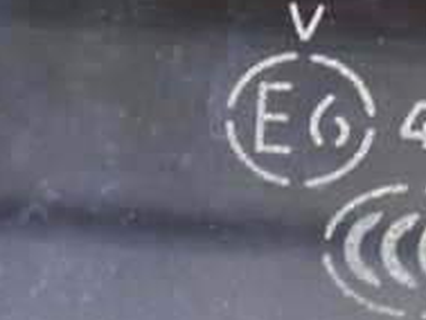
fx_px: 2106
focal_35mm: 171
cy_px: 11
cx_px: 507
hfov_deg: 11.3
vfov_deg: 8.6
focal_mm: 9.65
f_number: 3.3
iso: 1250
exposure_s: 1/13
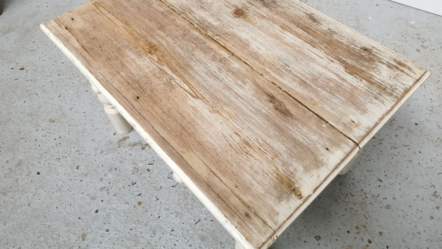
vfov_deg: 38.8
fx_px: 352
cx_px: 220
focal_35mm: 30
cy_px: 98
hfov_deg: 64.3
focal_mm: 5.58
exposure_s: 1/205
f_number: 1.8
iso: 50
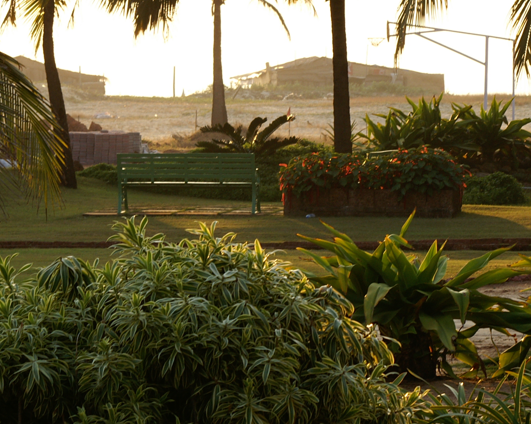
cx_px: 181
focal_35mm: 286
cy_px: 209
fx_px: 4494
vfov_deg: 5.4
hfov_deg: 6.8
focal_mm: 100
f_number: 13
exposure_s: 1/60
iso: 200
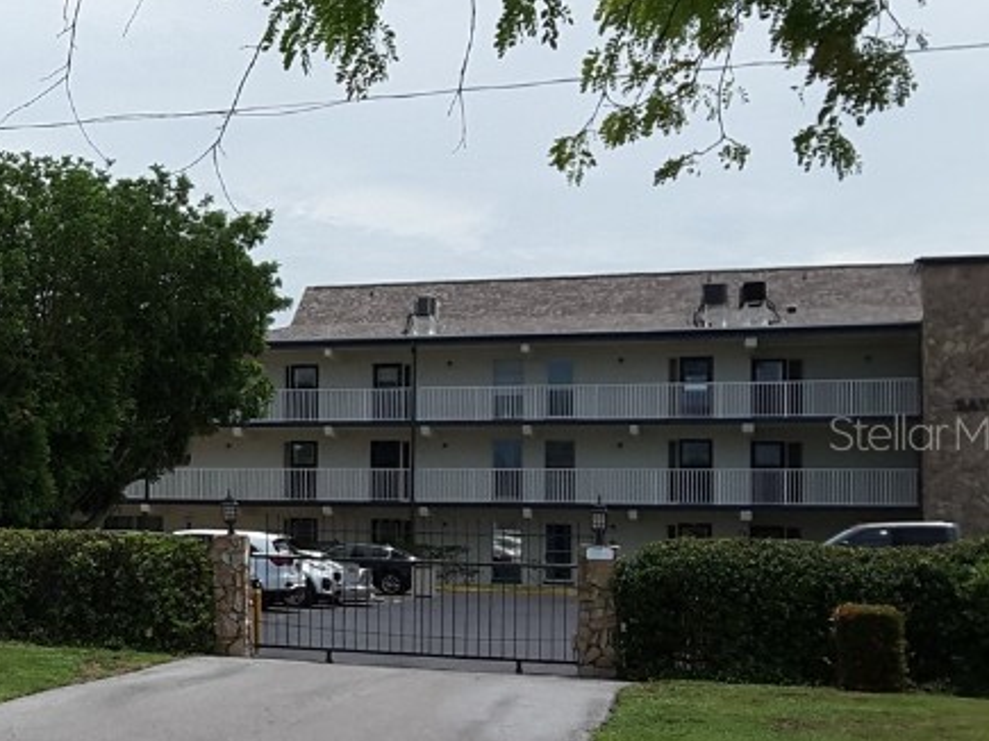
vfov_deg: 20.1
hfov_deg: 24.7
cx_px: -120
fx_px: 2085
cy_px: 432
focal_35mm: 73
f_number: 1.9
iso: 40
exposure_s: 1/2144
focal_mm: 2.9
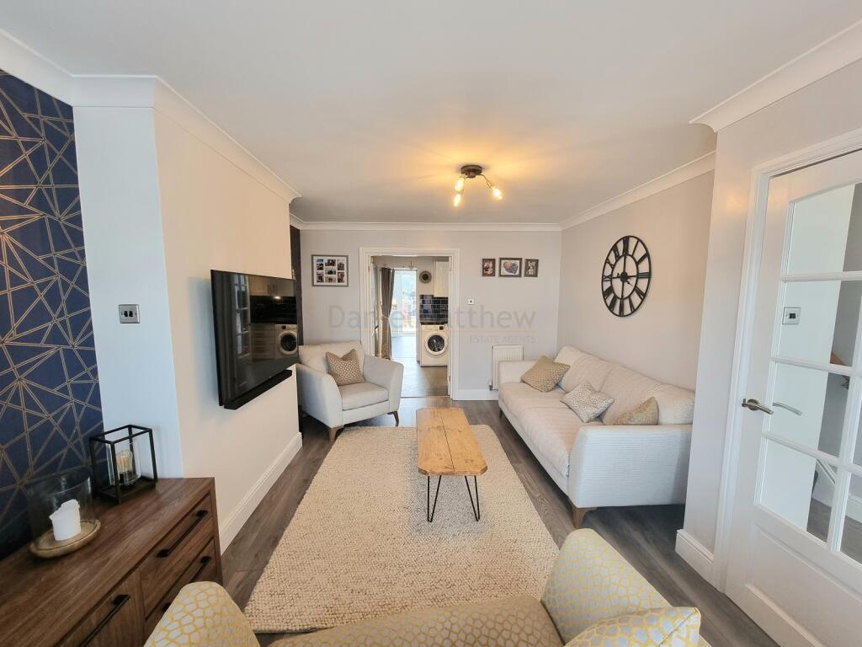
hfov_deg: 106.2
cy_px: 324
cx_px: 431
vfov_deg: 89.9
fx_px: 324
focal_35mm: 13
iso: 160
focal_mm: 2.2
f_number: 2.2
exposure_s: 1/60.2
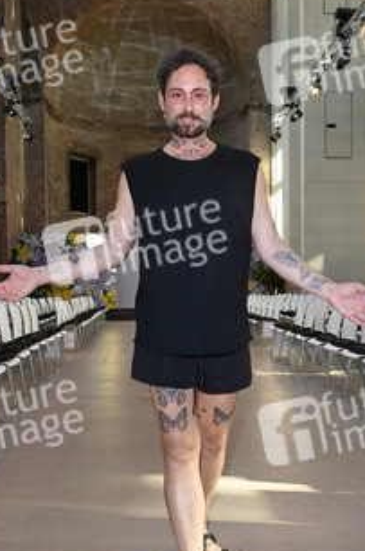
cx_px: 187
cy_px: 333
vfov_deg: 55.4
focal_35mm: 34
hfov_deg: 38.8
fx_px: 519
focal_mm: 26
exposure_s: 1/250
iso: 2000
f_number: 5.6
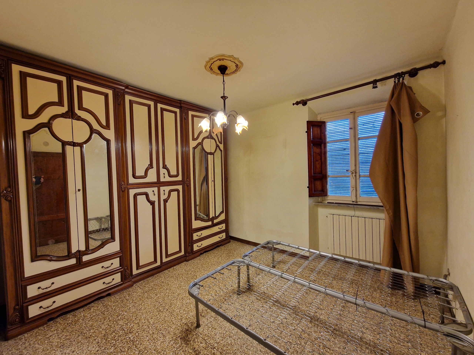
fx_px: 178
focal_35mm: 13
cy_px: 178
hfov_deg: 106.2
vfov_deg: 89.9
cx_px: 237
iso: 320
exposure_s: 1/33
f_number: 2.2
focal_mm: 2.2
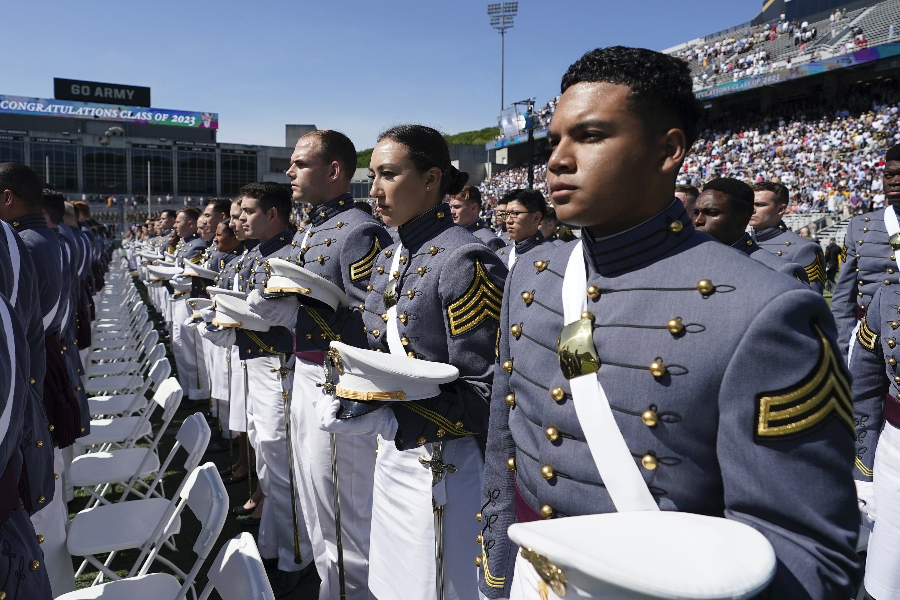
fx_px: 400
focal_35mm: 16
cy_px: 300
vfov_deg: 73.7
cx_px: 450
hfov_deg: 96.7
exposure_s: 1/5000
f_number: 3.5
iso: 320
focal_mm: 16
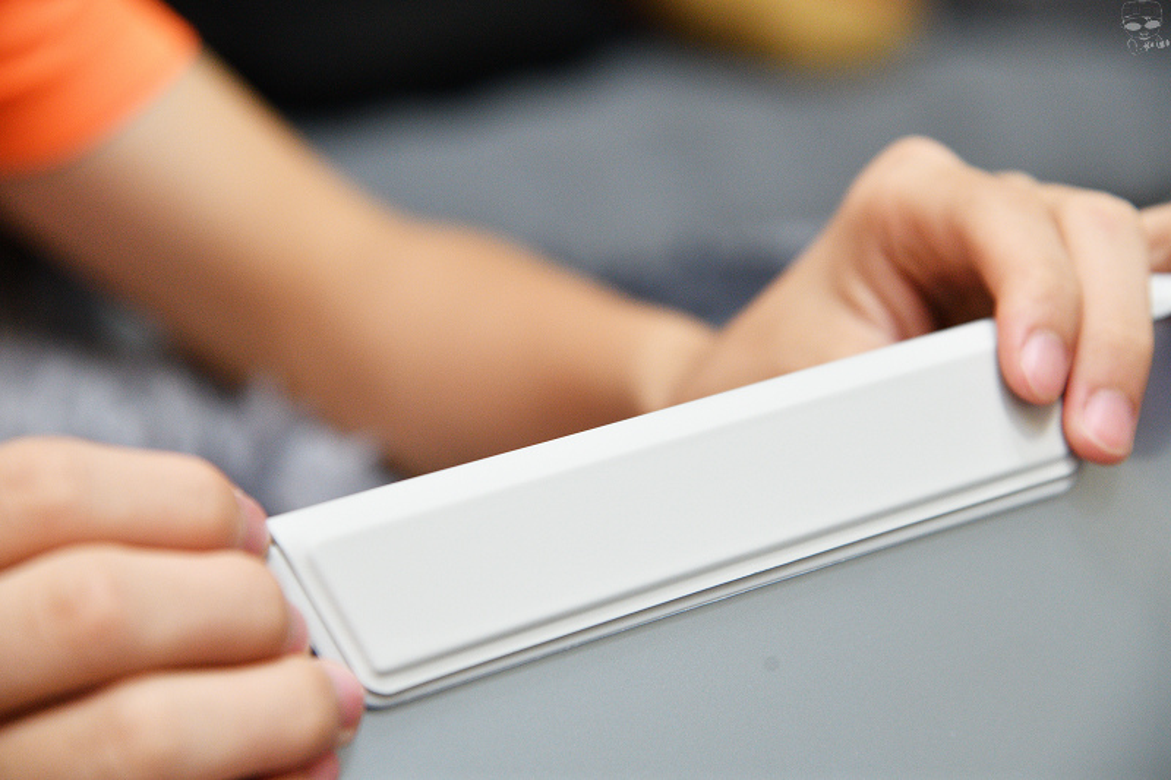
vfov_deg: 12.4
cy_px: 390
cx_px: 586
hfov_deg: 18.6
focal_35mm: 110
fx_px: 3577
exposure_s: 1/160
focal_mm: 110
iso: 2000
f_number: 5.6
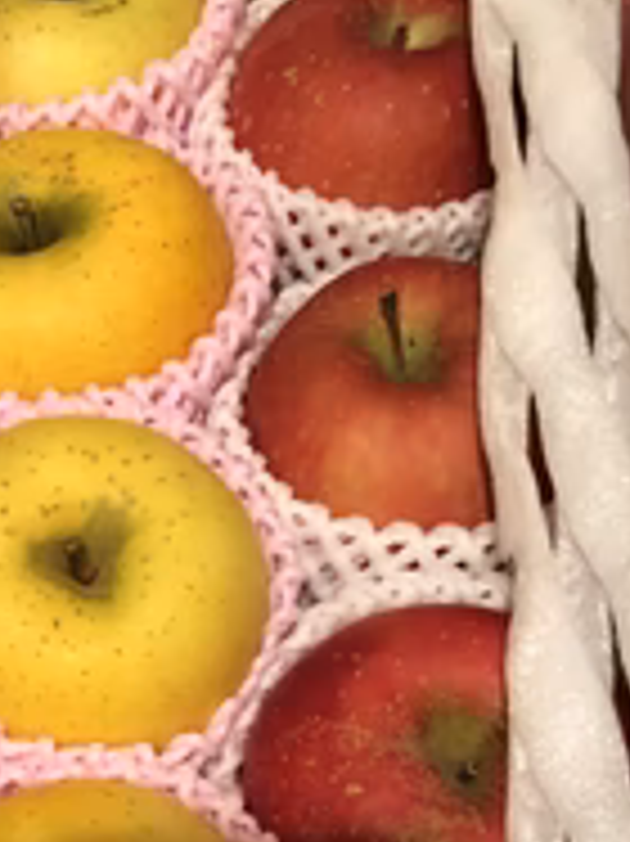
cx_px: -36
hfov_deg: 23.1
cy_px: 743
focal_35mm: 60
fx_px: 1458
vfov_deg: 30.9
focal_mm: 3.99
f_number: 1.8
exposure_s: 1/12
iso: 100
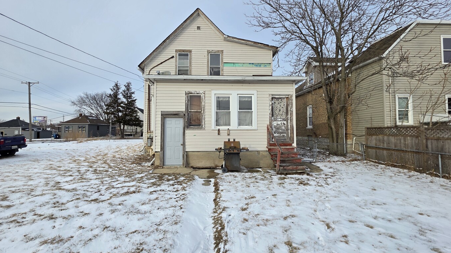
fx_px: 179
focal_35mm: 15
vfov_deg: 70.5
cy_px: 124
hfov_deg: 103.0
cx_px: 221
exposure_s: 1/1472
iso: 40
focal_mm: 2.2
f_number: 1.9
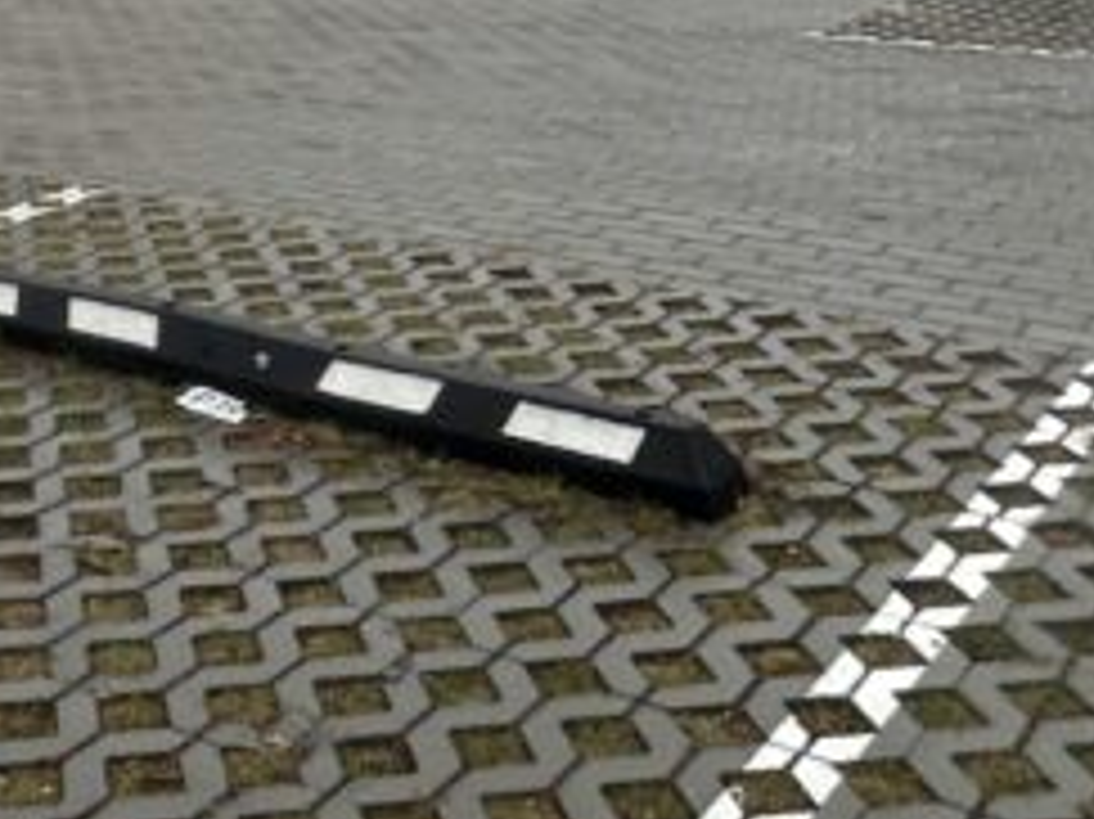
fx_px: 1864
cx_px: 131
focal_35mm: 59
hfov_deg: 31.3
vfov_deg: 19.9
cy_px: -549
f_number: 2.2
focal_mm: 2.22
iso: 50
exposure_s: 1/99
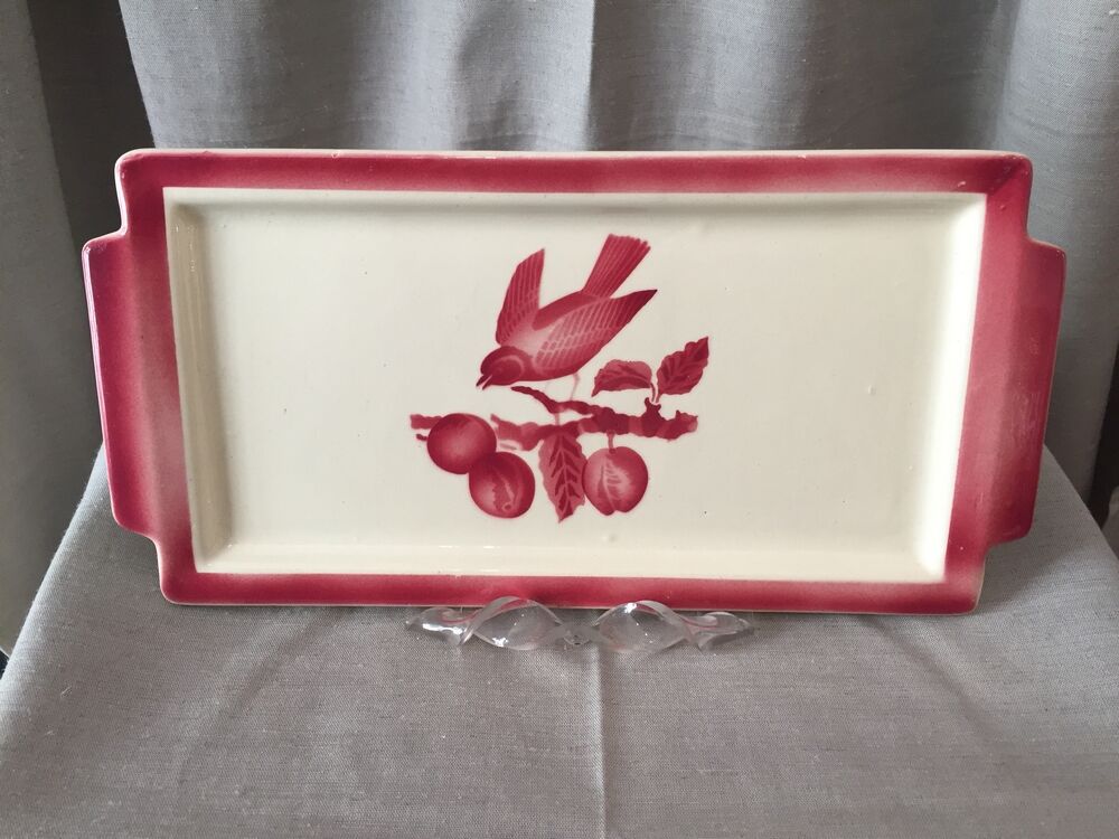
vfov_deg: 48.2
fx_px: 937
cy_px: 420
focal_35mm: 29
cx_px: 560
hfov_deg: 61.7
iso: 50
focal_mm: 4.15
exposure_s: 1/33
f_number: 2.2
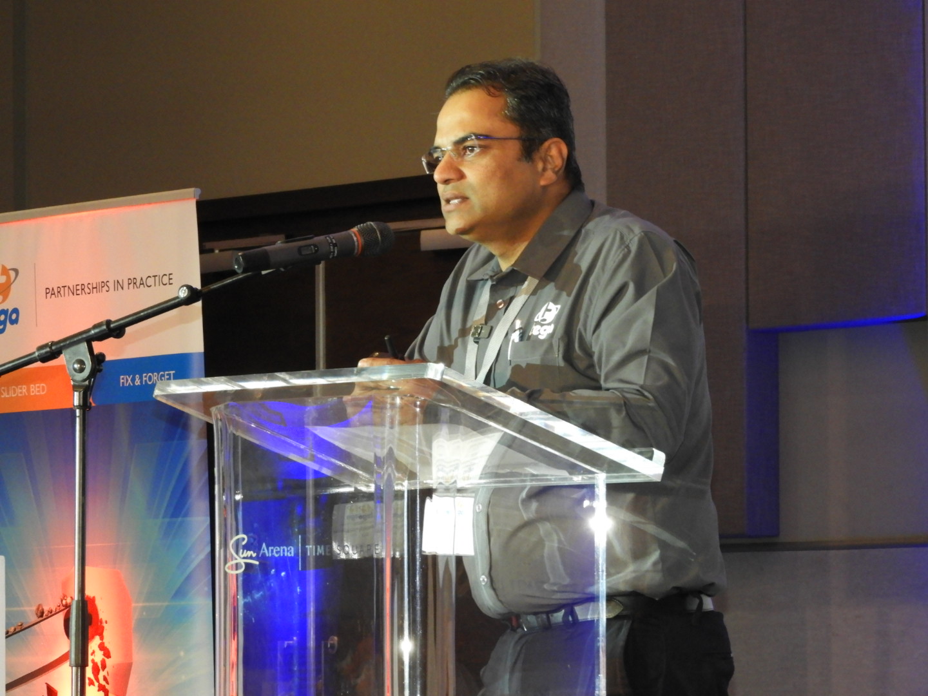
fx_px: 5362
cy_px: 348
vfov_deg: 7.4
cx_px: 464
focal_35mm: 200
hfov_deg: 9.9
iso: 800
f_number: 5.3
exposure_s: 1/15
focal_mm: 35.8
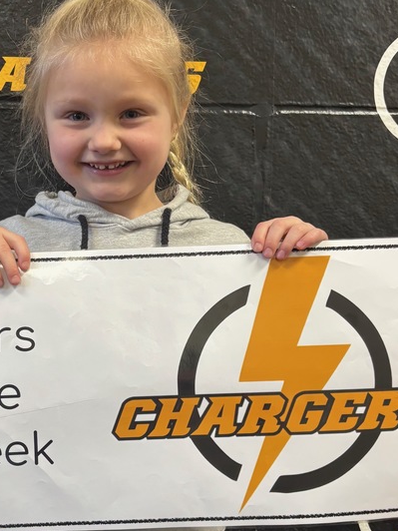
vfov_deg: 38.0
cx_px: 130
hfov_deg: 28.9
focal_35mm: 50
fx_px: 767
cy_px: 317
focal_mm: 5.96
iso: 160
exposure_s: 1/60
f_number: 1.6
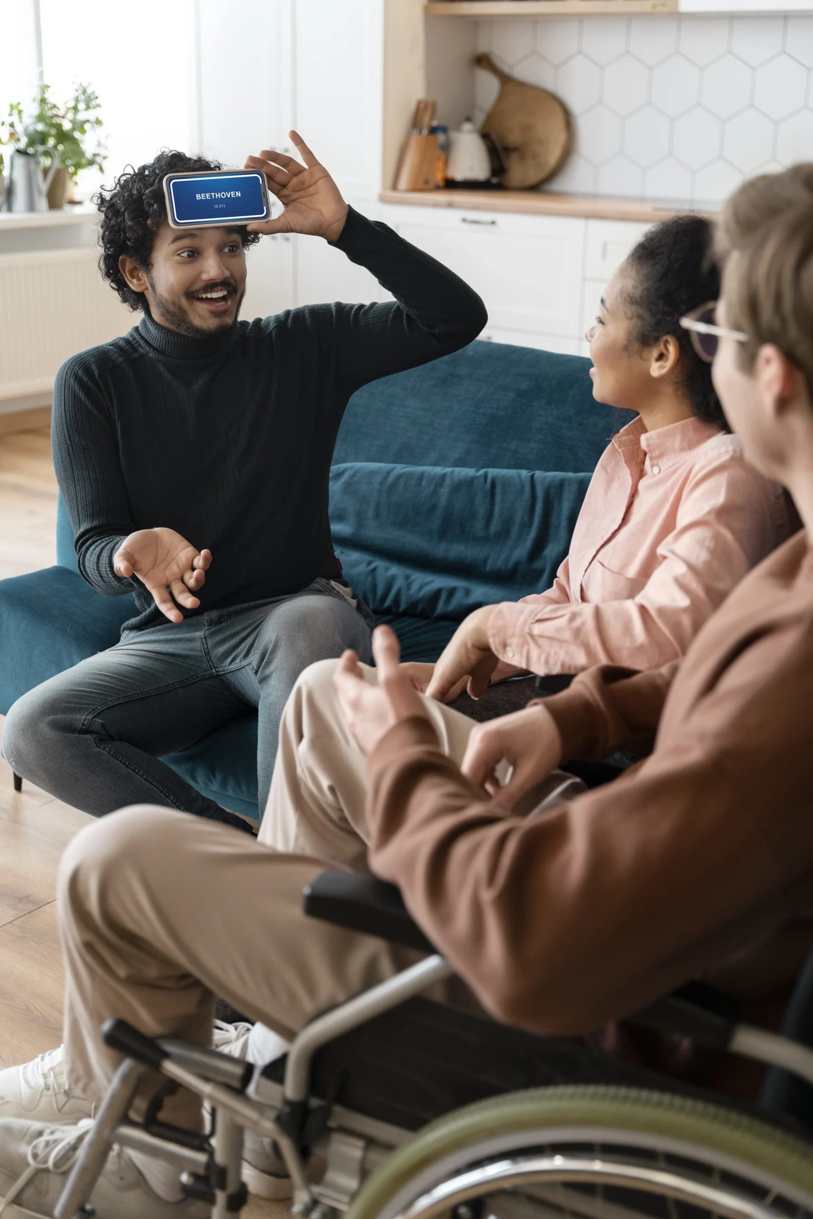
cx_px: 406
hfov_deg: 29.4
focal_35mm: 46
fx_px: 1548
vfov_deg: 43.0
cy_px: 610
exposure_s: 1/100
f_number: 3.2
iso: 1000
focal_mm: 45.7
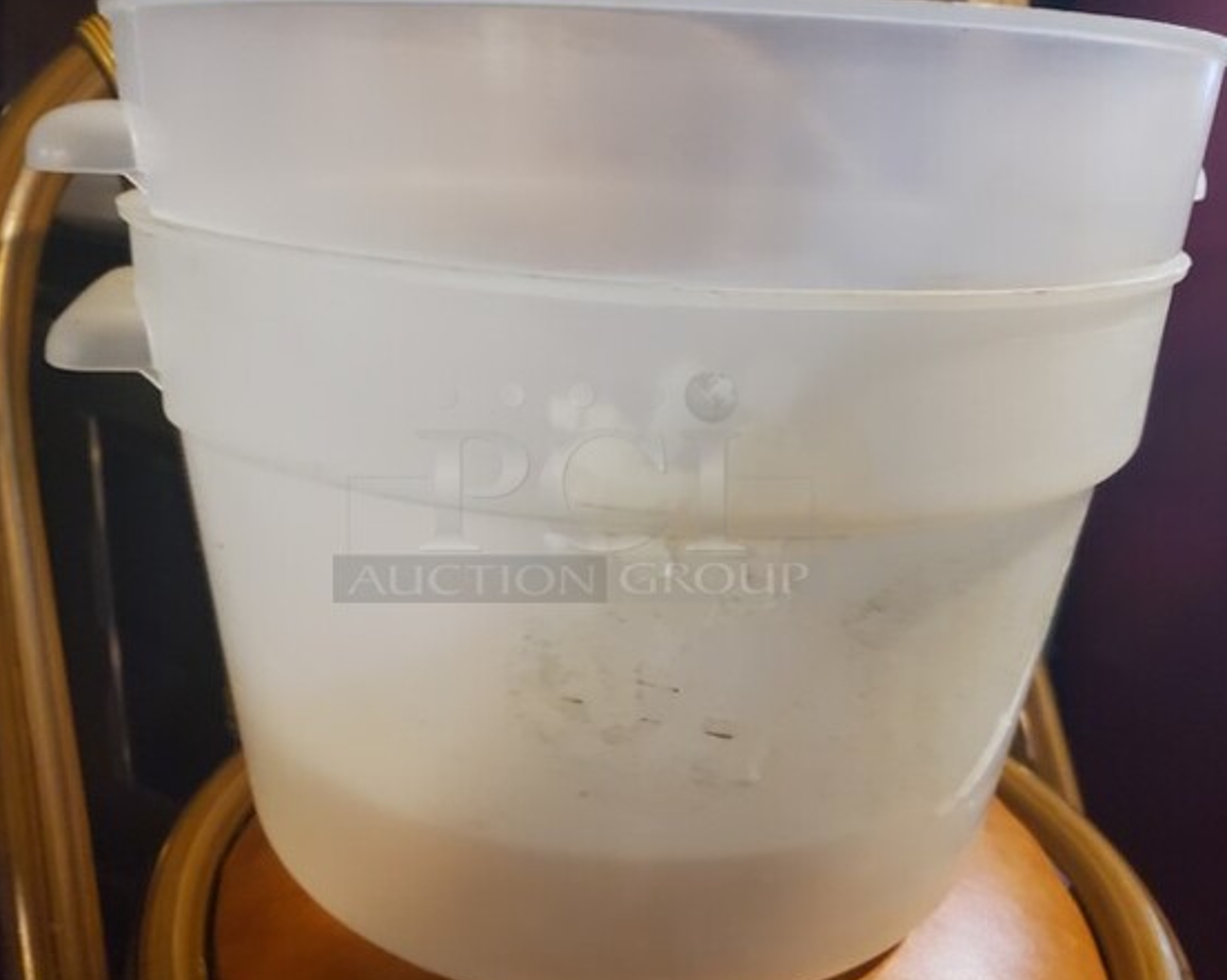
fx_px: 1016
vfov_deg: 51.5
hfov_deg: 62.2
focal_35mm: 28
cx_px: 581
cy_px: 486
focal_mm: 4.3
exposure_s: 1/40
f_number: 1.5
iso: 640
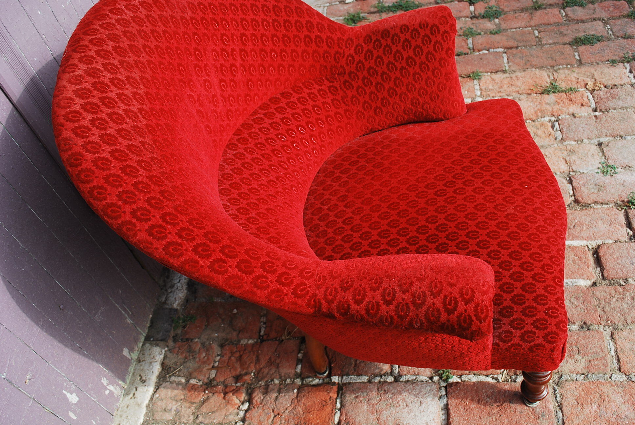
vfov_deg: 40.1
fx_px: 583
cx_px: 318
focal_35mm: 33
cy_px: 212
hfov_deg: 57.2
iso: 100
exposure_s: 1/125
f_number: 5.6
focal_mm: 22
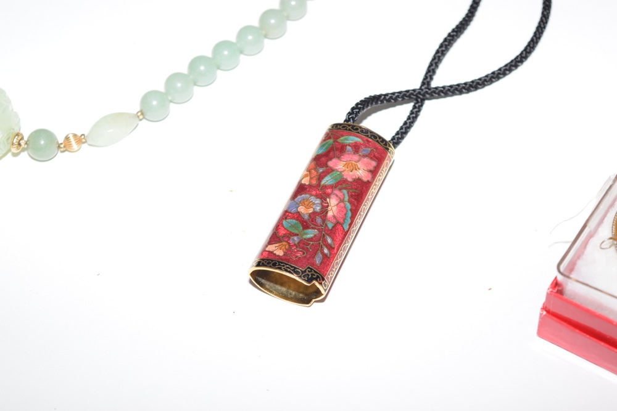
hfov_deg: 24.6
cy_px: 206
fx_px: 1414
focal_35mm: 82
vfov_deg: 16.6
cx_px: 308
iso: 640
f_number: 5.6
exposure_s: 1/60
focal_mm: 55
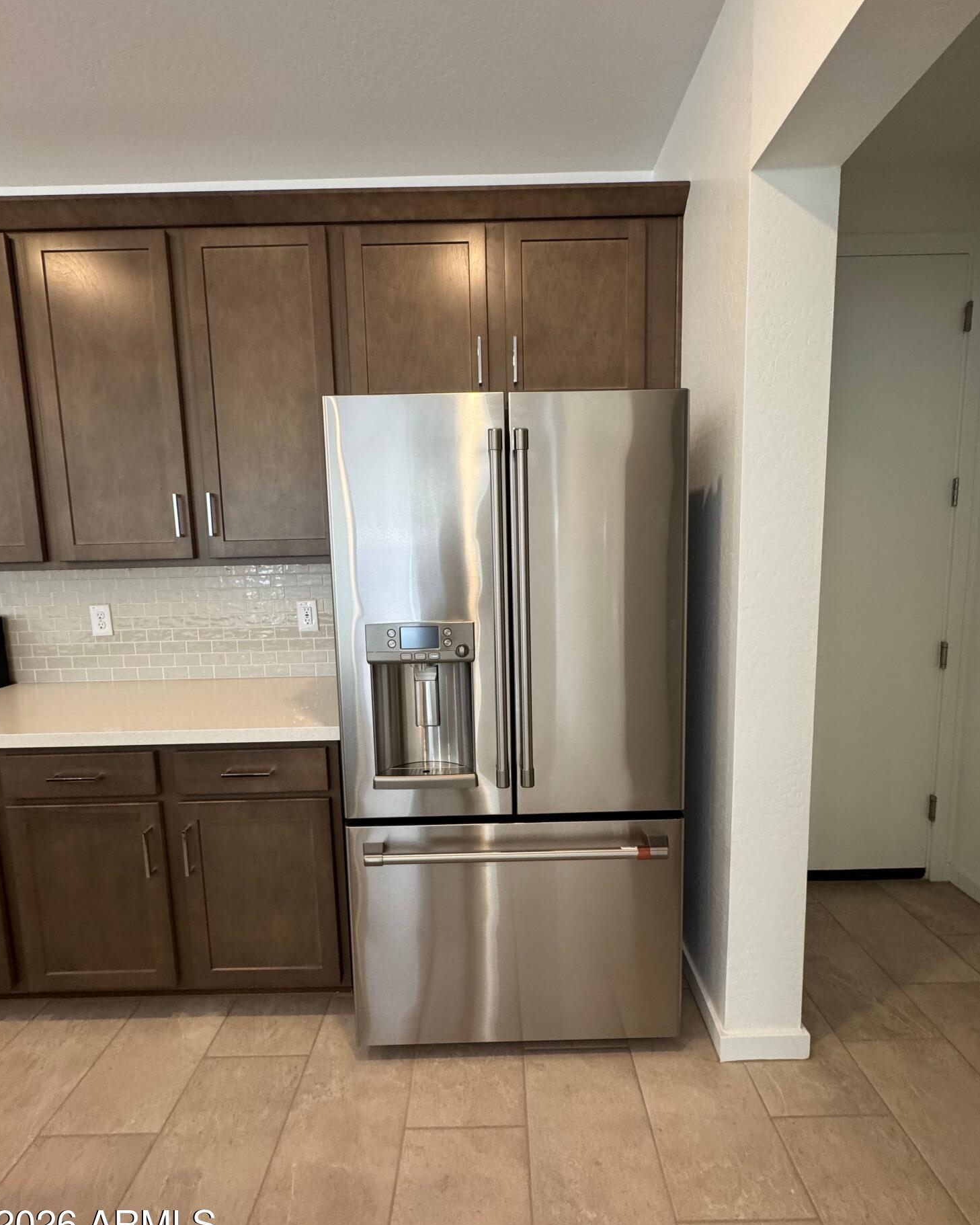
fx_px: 544
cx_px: 494
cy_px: 614
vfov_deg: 96.8
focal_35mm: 15
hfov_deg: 84.0
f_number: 2.2
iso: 200
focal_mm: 2.22
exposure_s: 1/120
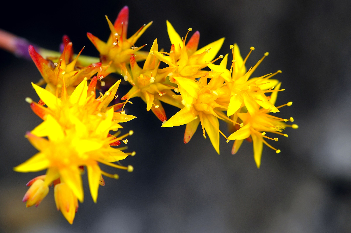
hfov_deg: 16.1
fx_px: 1242
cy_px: 116
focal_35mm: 128
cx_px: 176
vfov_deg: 10.7
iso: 200
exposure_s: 1/125
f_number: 6.7
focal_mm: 85
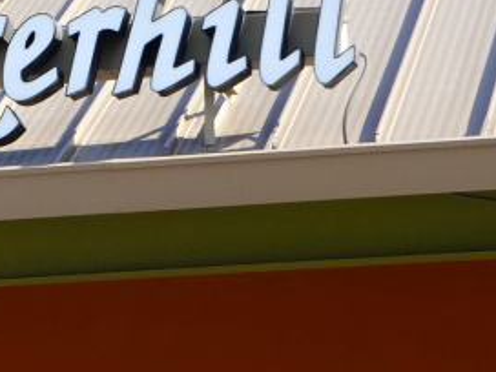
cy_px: 509
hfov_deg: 8.1
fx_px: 3410
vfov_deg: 6.2
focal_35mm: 238
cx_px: -332
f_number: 4.6
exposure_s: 1/250
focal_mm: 9.7
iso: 100
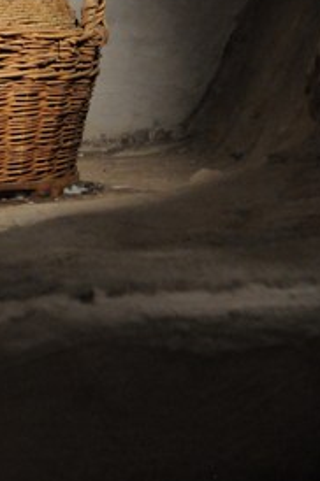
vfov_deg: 14.4
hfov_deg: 9.6
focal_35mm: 140
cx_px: -103
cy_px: -26
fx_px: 1871
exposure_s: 1/60
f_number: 3.2
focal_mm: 32
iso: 2000
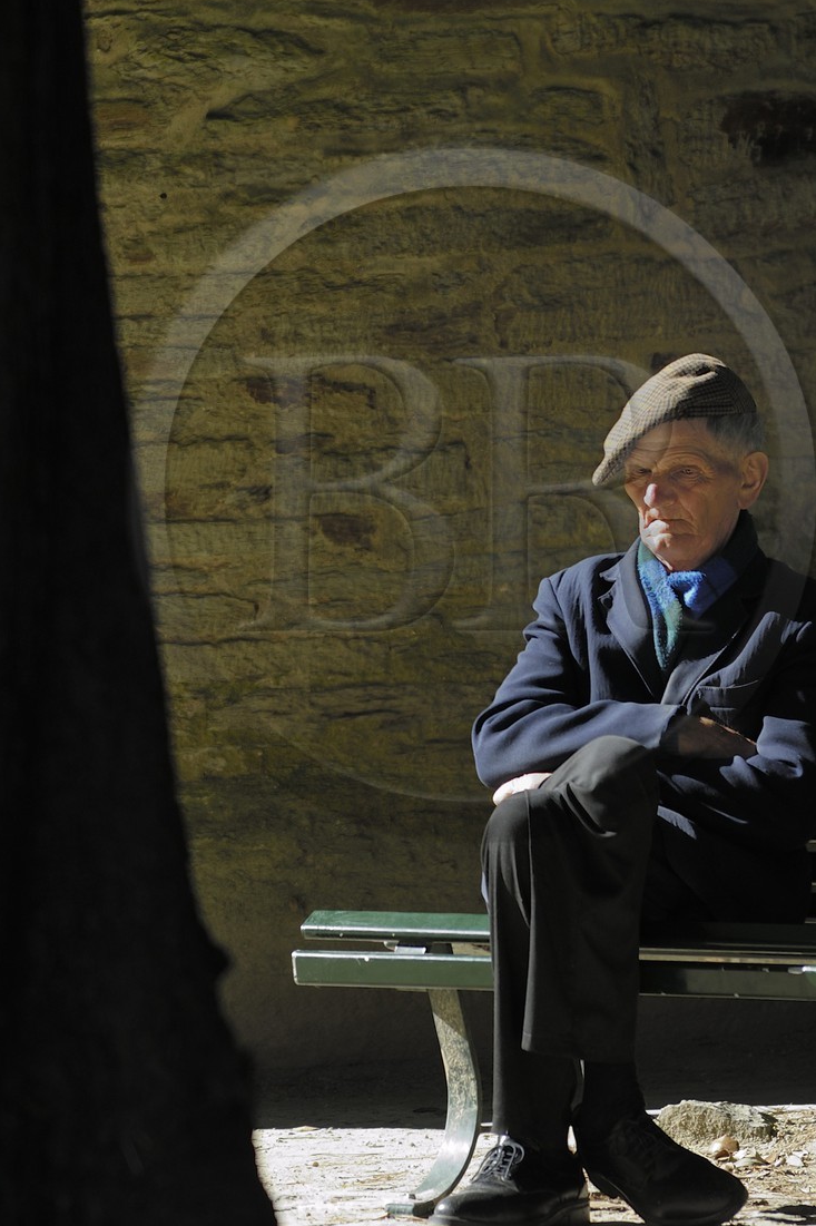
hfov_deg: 3.2
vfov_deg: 4.7
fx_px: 14837
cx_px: 472
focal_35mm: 436
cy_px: 496
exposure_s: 1/320
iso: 100
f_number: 3
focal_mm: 200
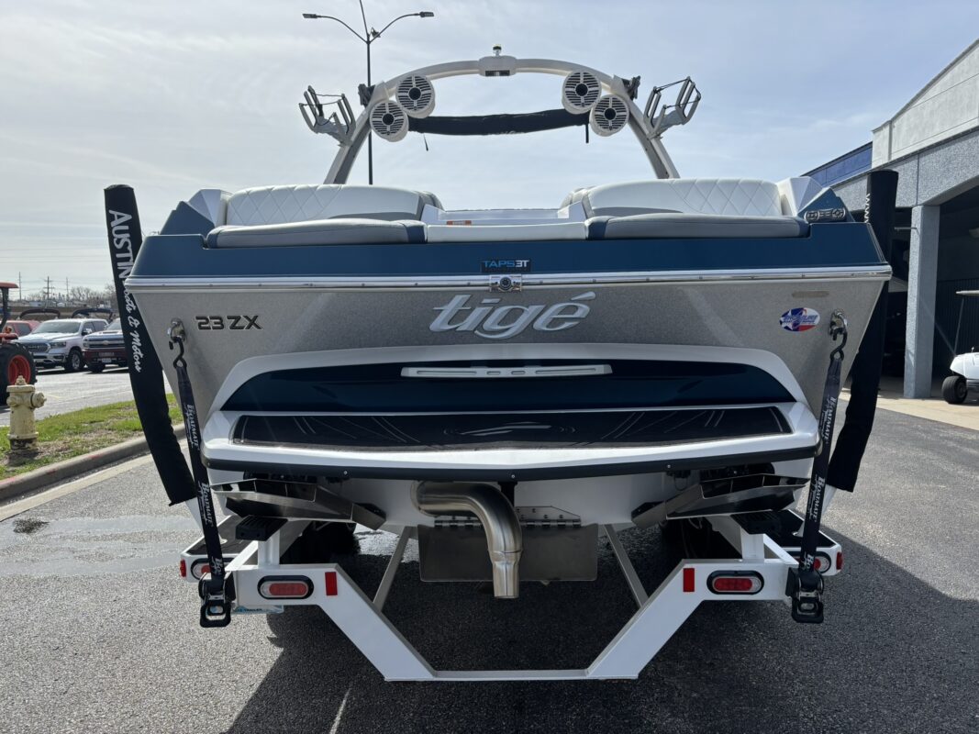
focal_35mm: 26
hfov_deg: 67.3
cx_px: 490
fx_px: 735
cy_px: 367
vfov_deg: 53.1
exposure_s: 1/3788
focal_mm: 5.96
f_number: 1.6
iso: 50
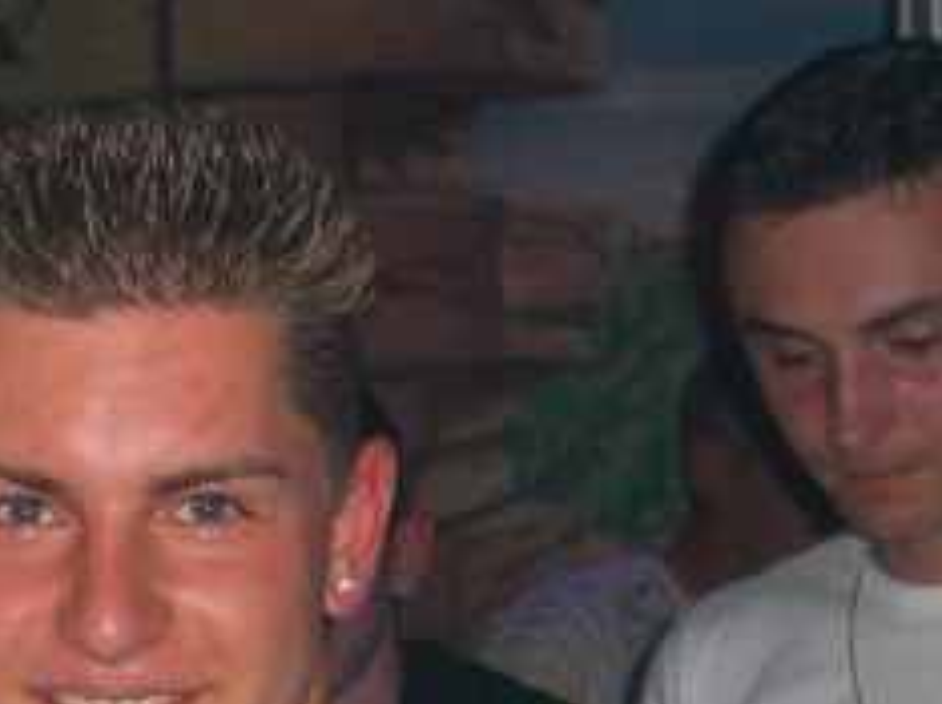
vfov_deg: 11.0
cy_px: 978
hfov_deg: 14.6
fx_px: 3534
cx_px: -270
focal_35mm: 130
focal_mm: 7.9
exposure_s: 1/60
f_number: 2.8
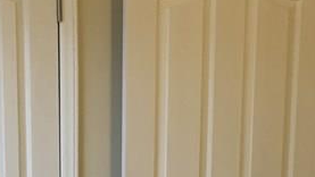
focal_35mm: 117
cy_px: 243
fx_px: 978
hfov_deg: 18.3
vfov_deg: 10.1
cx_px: 154
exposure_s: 1/30
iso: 80
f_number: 2.2
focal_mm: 4.15
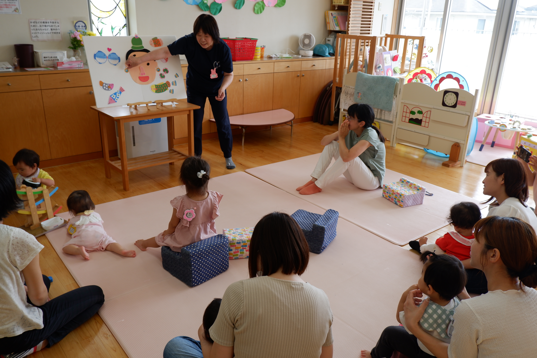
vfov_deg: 45.0
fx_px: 433
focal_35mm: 29
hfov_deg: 63.7
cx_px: 268
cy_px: 179
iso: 200
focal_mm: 19.2
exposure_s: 1/125
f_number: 4
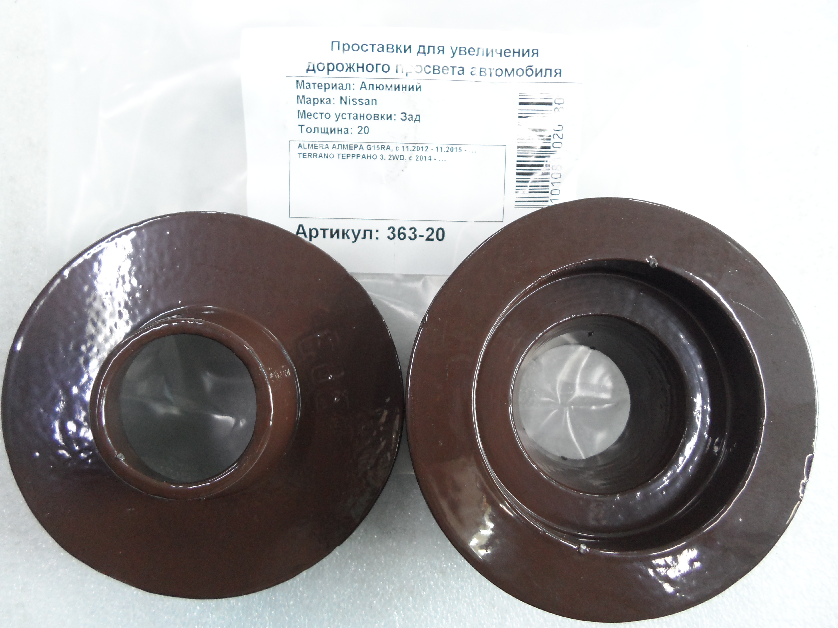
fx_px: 605
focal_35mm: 25
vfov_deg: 54.9
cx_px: 419
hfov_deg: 69.4
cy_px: 314
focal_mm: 4.5
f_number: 2.5
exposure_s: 1/30
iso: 240
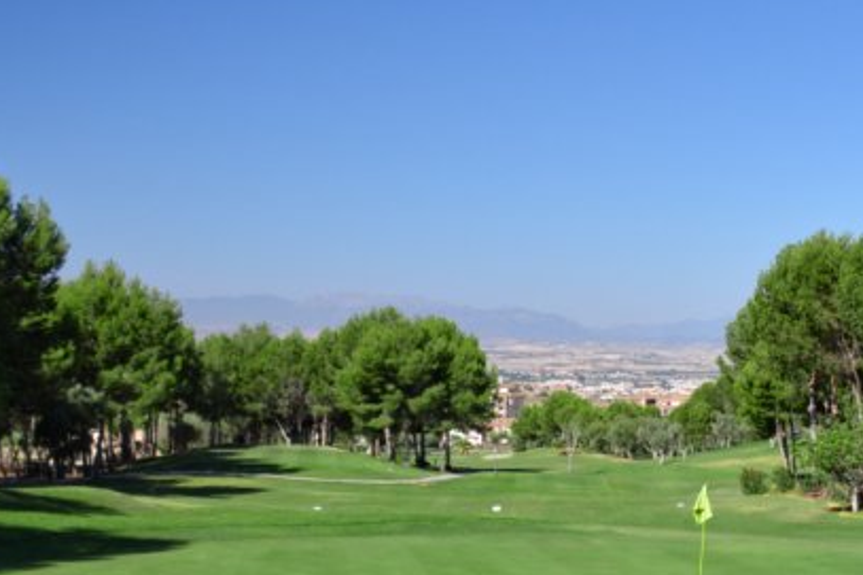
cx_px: 634
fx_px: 1629
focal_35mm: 68
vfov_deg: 20.0
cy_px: 331
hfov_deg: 29.3
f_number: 7.1
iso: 200
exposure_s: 1/200
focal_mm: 18
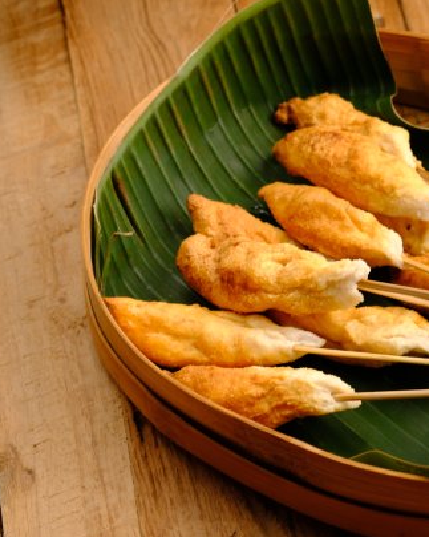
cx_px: 385
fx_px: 2032
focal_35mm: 128
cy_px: 268
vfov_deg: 15.0
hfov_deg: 12.0
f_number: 5.6
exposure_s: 1/70
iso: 400
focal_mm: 60
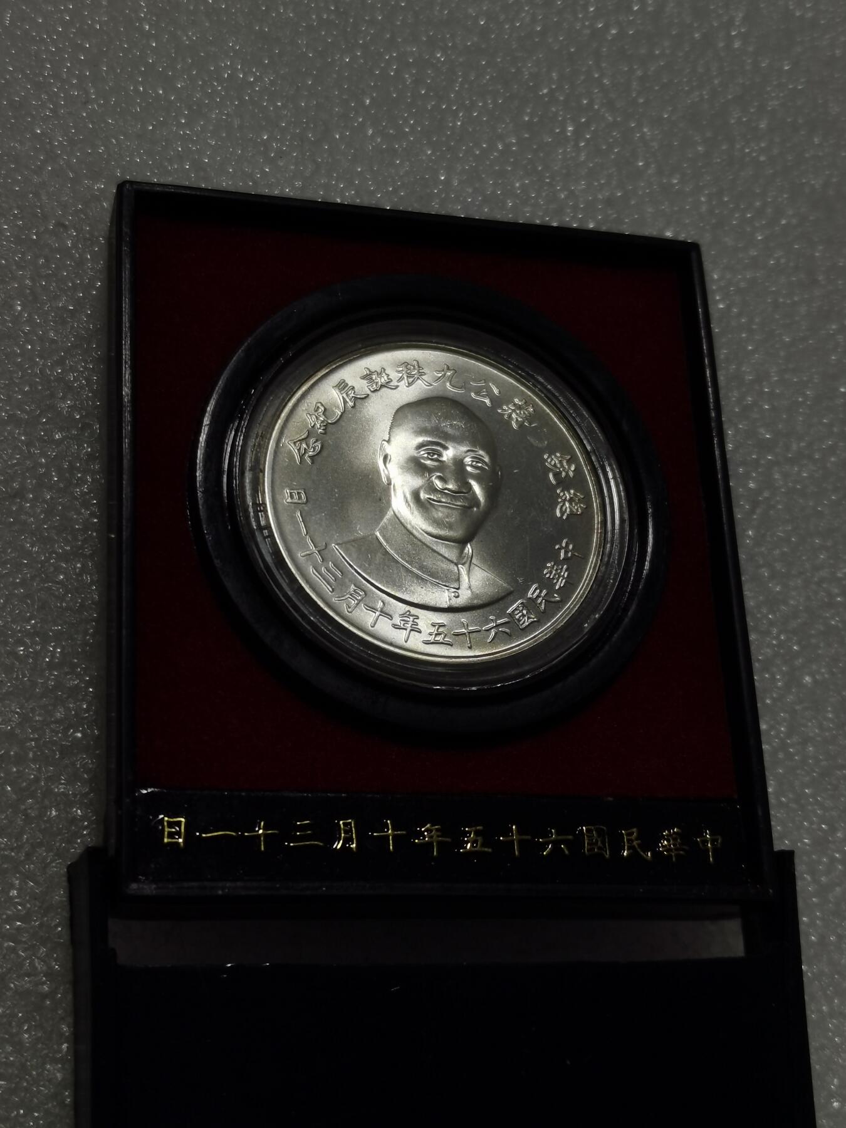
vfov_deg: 33.8
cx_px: 423
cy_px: 564
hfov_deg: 25.7
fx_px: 1857
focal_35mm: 57
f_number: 1.8
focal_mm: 5.58
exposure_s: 1/272
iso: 50
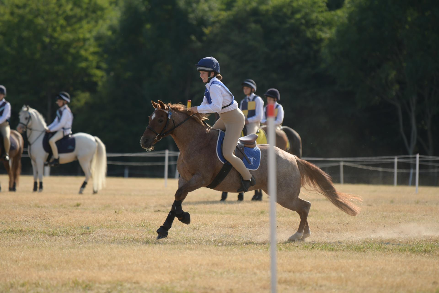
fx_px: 3658
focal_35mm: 300
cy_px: 146
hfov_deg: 6.9
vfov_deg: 4.6
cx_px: 220
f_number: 2.8
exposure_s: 1/2500
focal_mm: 200
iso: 200
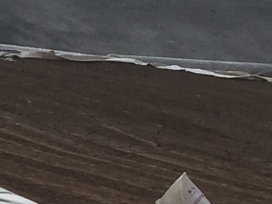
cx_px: -433
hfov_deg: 7.9
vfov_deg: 6.5
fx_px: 1800
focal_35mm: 229
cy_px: 205
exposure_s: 1/1080
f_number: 2.2
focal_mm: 4.15
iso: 32
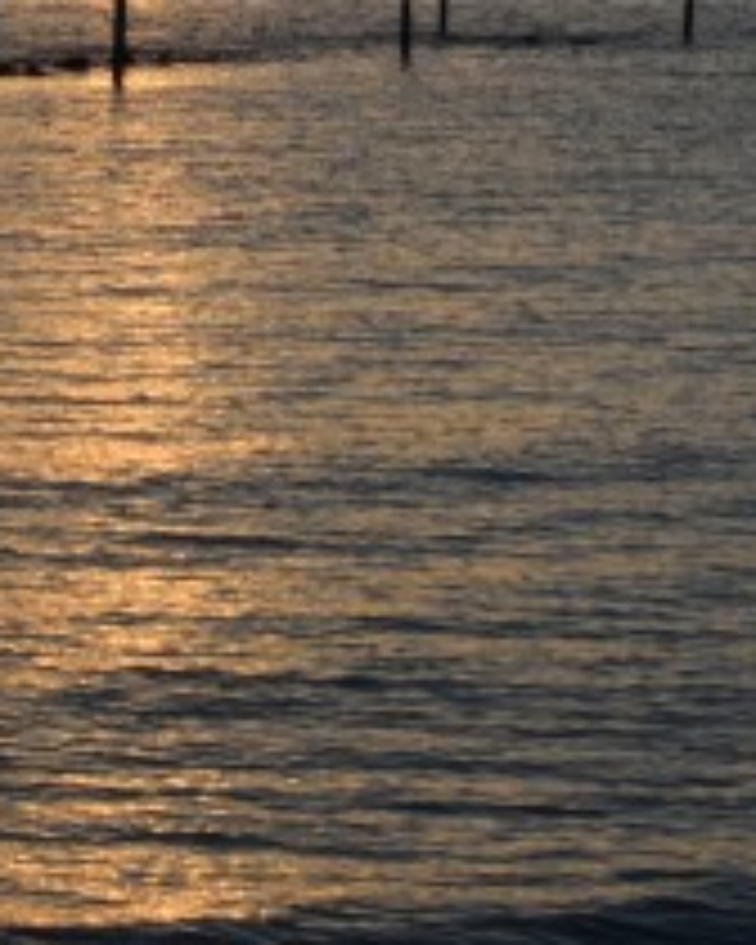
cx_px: -400
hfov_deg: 7.6
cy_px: -446
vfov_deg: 9.5
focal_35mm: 199
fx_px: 5566
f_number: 10
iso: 200
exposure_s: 1/400
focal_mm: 22
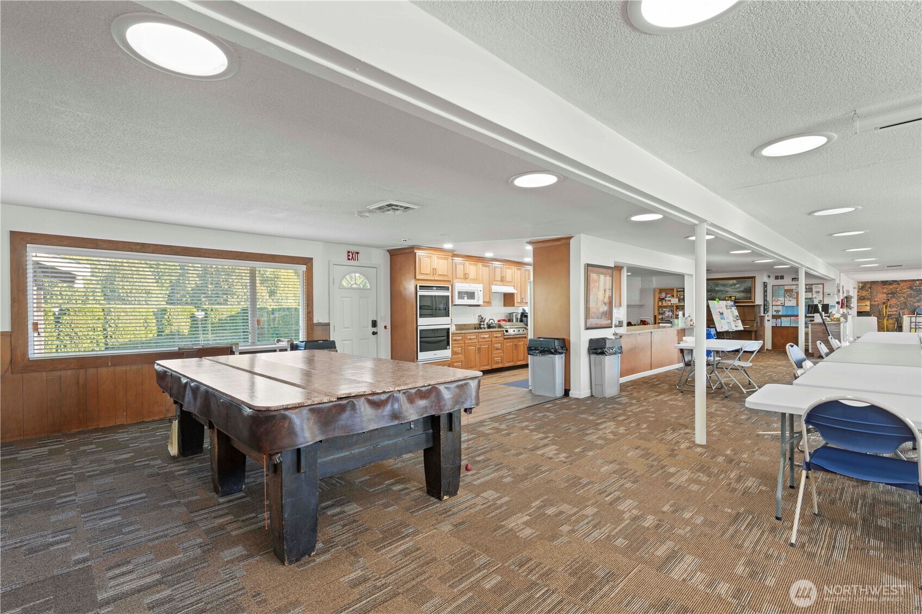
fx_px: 423
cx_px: 461
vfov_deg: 72.0
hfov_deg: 95.0
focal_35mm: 16
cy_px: 307
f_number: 8
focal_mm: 16.5
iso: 200
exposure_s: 1.3
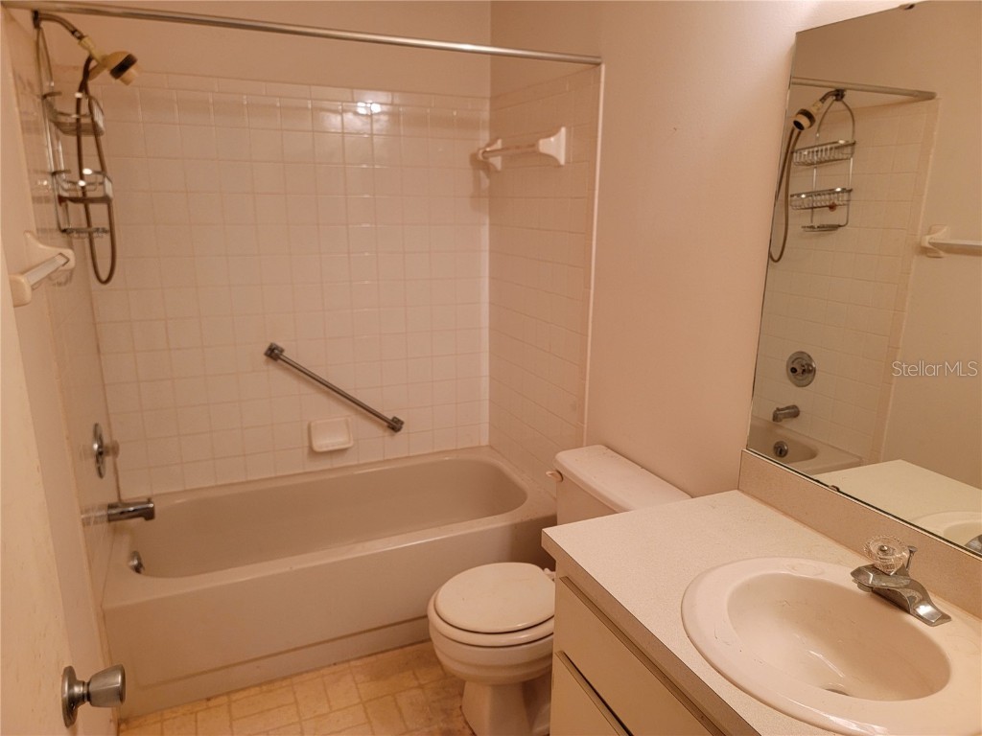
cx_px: 491
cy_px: 368
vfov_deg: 56.8
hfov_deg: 71.6
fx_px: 681
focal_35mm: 24
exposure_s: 1/60
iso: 200
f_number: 1.8
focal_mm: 6.7
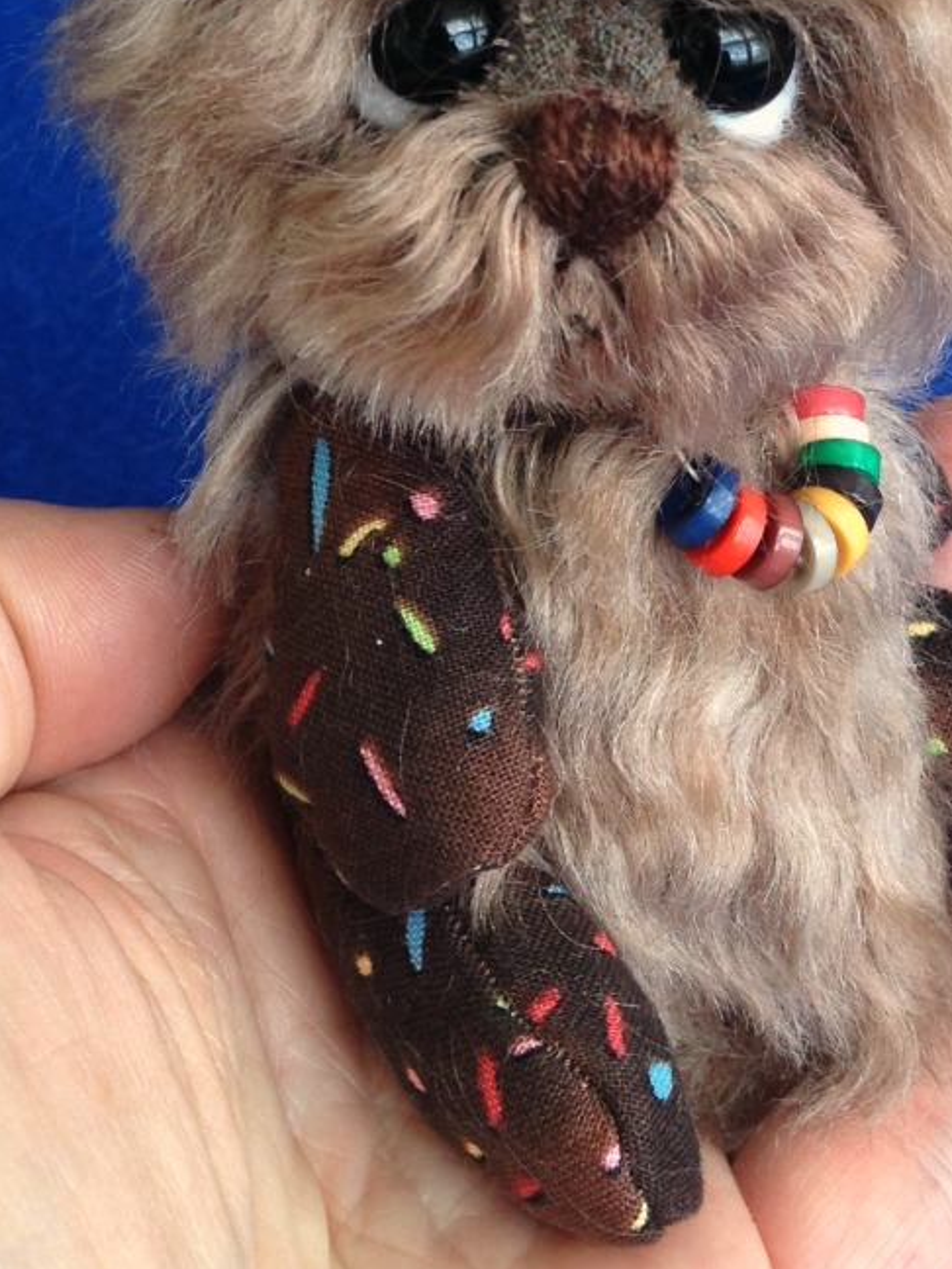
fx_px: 1980
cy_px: 388
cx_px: 603
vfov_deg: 35.1
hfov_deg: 26.9
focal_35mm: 54
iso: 50
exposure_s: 1/60
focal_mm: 4.28
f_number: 2.4
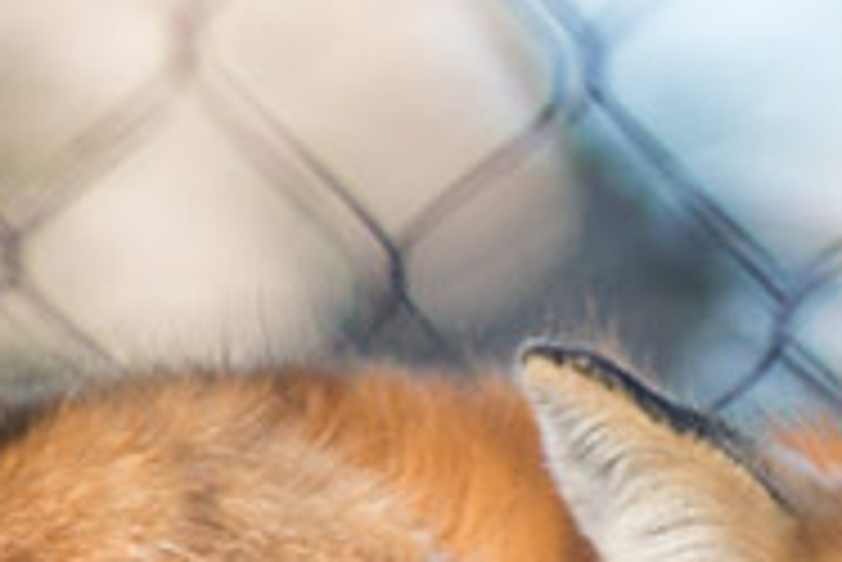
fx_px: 20293
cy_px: 722
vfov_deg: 1.6
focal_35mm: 867
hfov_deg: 2.4
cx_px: 594
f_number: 5.3
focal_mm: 280
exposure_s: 1/1500
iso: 500
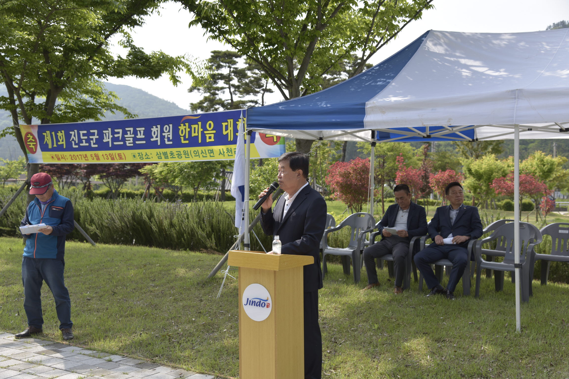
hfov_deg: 42.7
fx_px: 727
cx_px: 284
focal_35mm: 46
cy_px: 190
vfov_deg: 29.3
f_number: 5
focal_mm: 46
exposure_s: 1/200
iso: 64
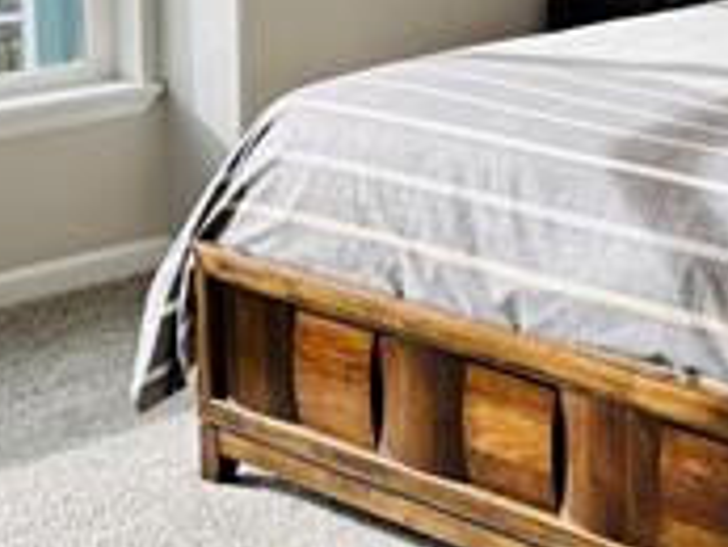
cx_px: 808
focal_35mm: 96
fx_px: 2020
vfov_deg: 15.2
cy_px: 19
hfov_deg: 19.5
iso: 50
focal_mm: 5.96
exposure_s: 1/716
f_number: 1.6
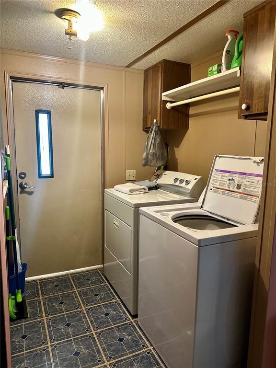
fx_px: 255
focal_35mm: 24
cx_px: 138
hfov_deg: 56.8
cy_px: 184
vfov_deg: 71.6
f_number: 1.78
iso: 640
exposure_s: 1/60
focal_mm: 6.86
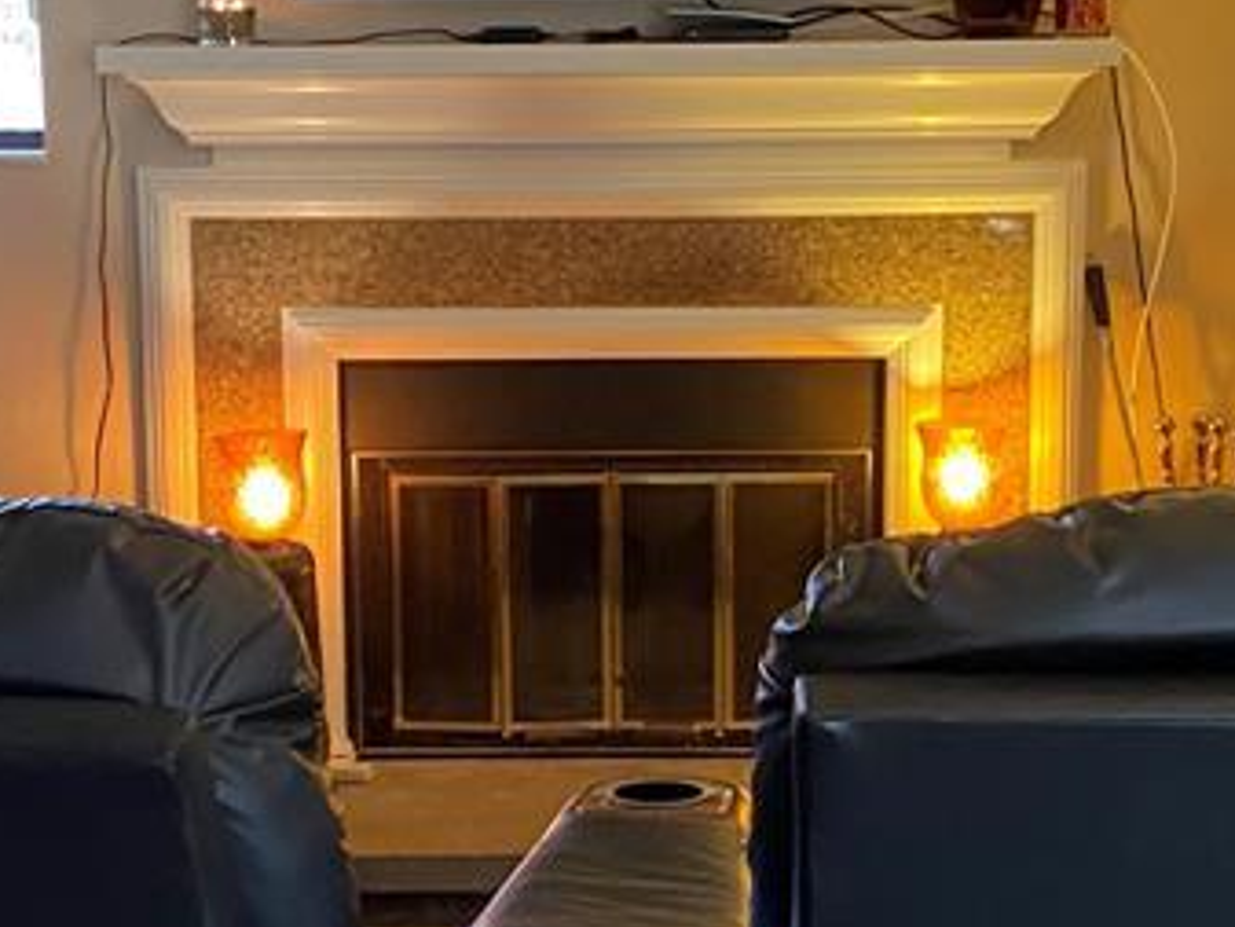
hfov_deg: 24.7
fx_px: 2819
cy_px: 517
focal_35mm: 79
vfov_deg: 18.7
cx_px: 561
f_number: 1.8
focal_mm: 4.25
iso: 400
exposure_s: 1/60
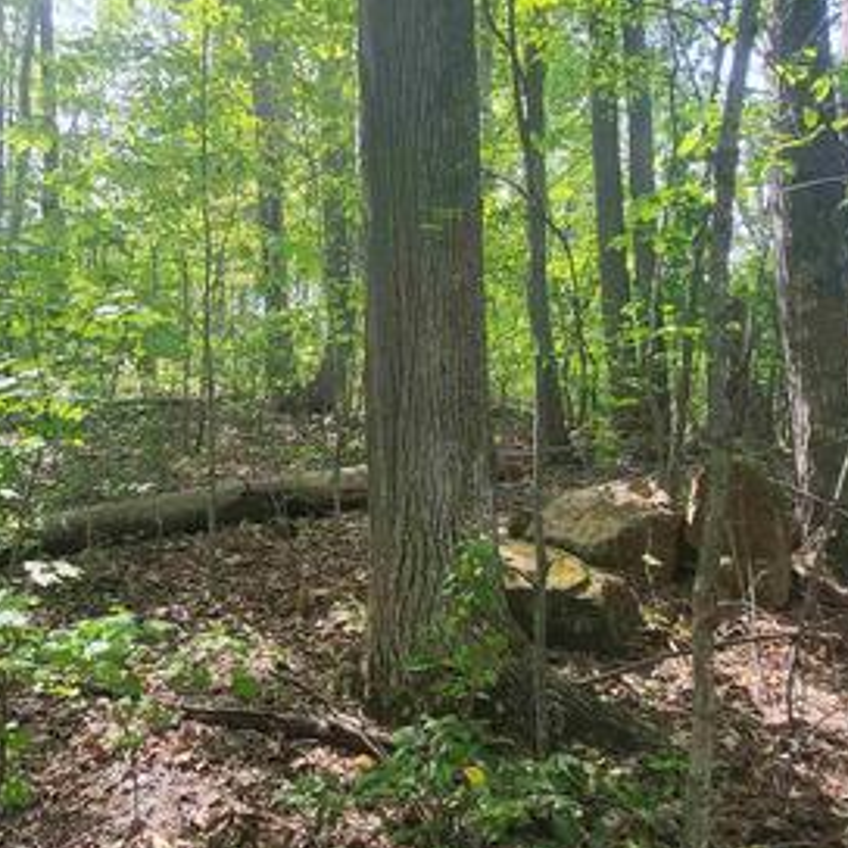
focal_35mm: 27
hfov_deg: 57.9
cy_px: 446
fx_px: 748
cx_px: 293
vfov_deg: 59.0
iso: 32
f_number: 2.2
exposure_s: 1/122
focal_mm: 1.74
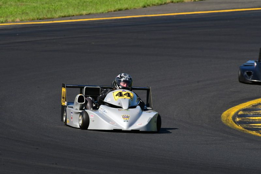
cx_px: 130
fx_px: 5004
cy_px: 87
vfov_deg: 2.0
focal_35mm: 690
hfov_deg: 3.0
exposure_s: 1/640
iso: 400
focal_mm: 460
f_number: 11
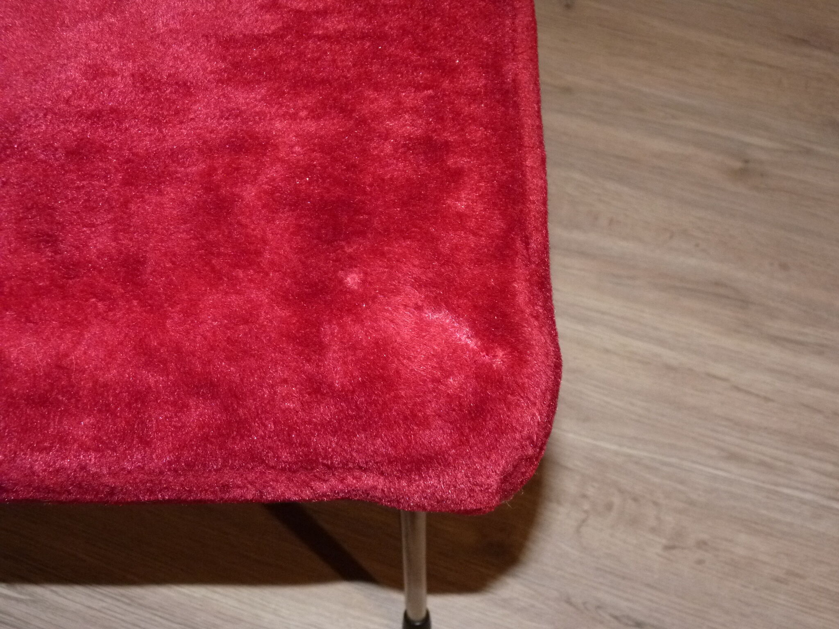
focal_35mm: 41
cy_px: 314
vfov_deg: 35.1
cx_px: 420
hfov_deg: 45.8
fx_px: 994
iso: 400
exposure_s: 1/60
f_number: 3
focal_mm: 7.3
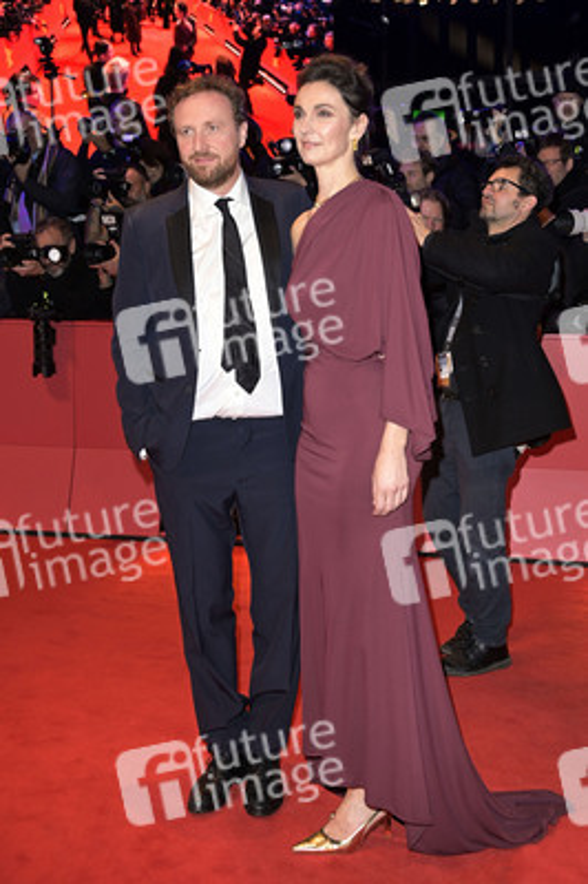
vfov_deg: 41.1
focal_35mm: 48
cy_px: 442
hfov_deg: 28.0
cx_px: 294
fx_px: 1178
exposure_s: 1/160
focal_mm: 48
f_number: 5
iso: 800
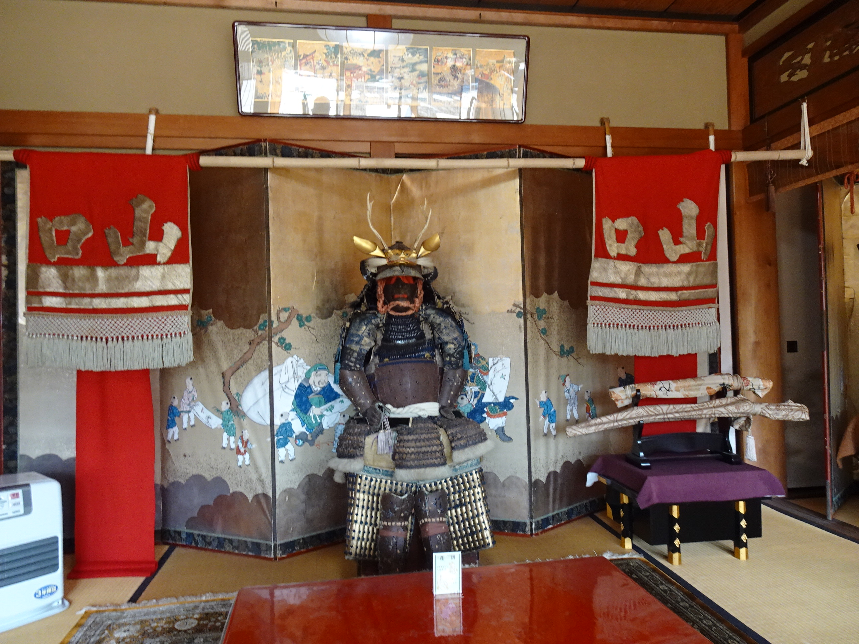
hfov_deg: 71.6
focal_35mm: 24
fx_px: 596
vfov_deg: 56.8
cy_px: 322
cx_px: 430
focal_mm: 4.25
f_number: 3.5
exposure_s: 1/30
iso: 320
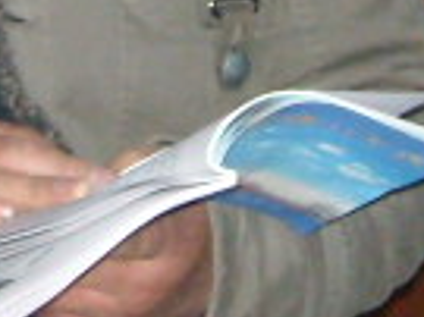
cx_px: -97
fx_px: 3255
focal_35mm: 266
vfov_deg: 5.5
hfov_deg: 7.4
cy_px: -286
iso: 400
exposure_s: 1/60
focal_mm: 5.7
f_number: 2.8
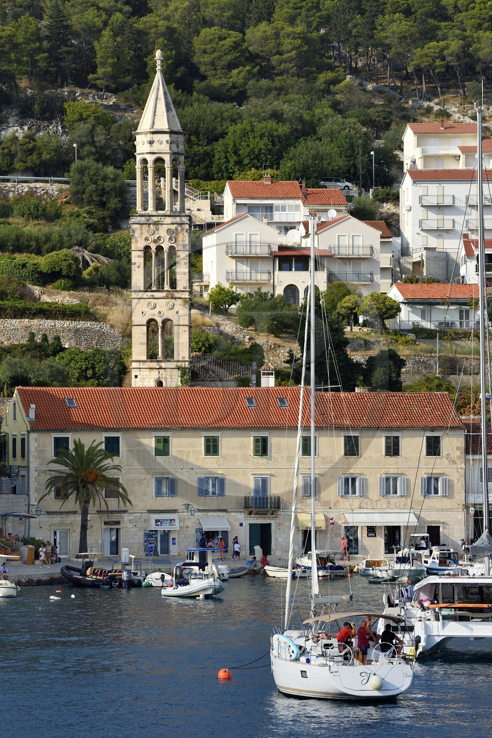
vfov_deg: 12.8
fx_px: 3280
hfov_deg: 8.6
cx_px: 246
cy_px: 369
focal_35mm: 160
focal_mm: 160
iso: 200
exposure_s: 1/500
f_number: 9
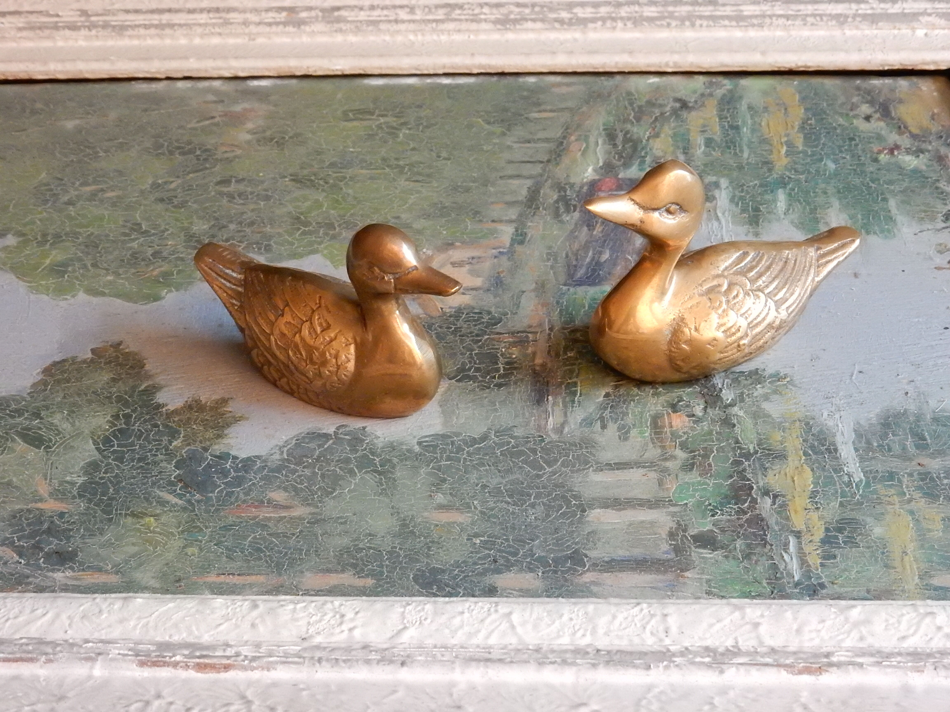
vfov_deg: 24.4
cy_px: 356
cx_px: 475
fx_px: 1647
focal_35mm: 60
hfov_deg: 32.2
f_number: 4.5
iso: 1400
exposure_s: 1/40
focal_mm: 10.7
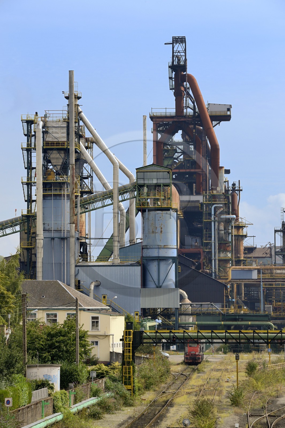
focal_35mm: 160
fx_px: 1902
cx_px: 142
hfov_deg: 8.6
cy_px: 214
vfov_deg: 12.8
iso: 200
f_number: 14
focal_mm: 160
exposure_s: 1/250
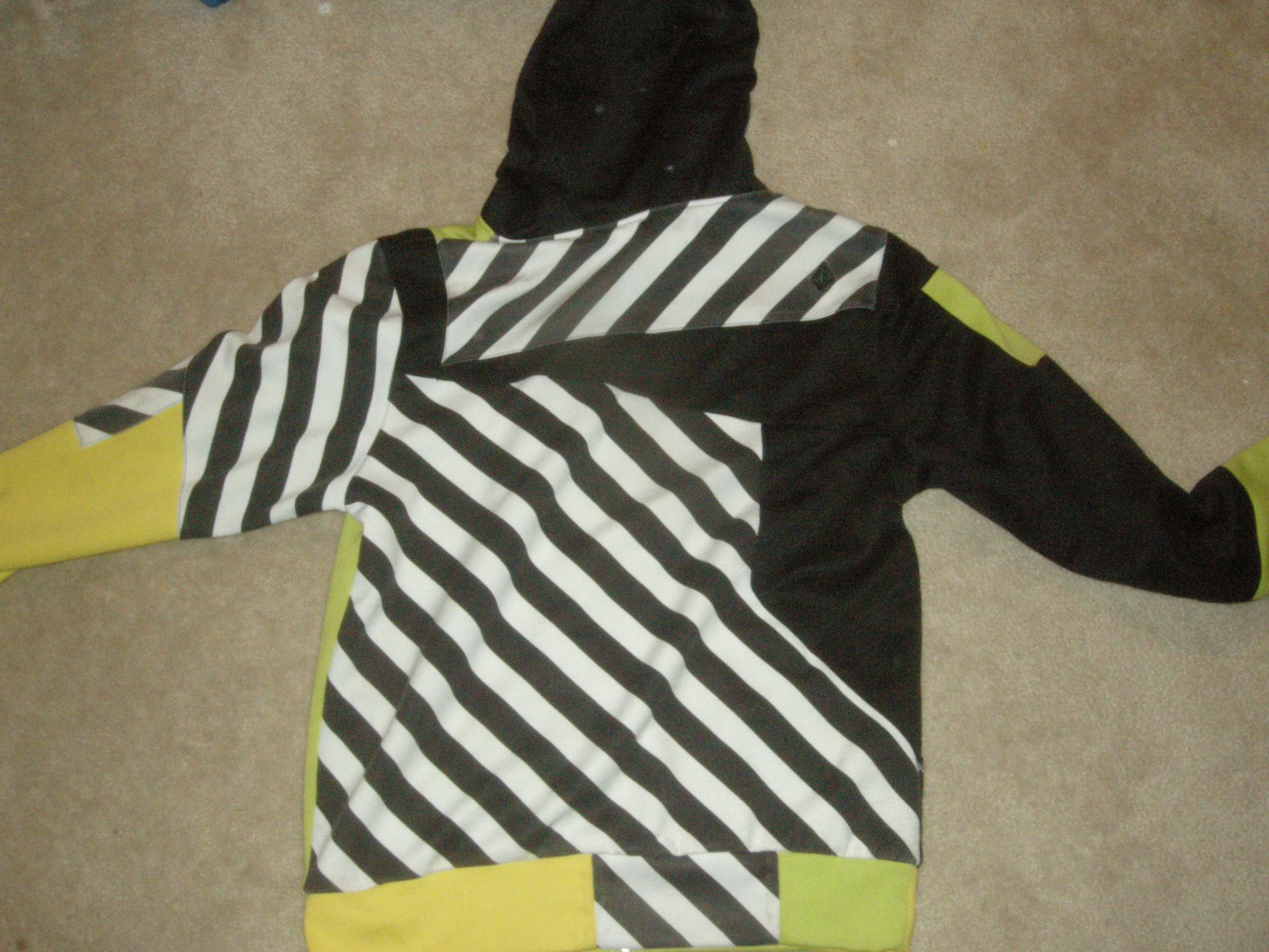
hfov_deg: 51.4
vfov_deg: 39.7
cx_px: 639
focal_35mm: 36
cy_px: 468
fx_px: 1320
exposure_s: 1/60
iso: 735
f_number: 2.7
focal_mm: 7.5
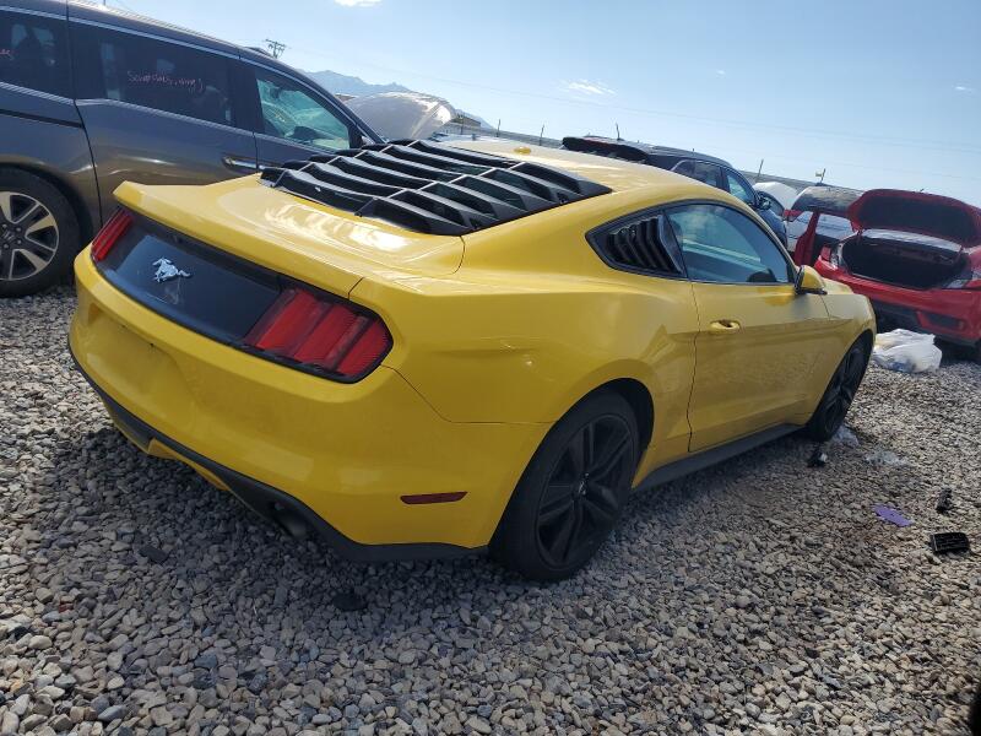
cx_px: 490
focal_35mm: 26
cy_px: 368
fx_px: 737
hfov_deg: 67.3
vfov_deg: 53.1
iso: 50
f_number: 1.5
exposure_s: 1/3333
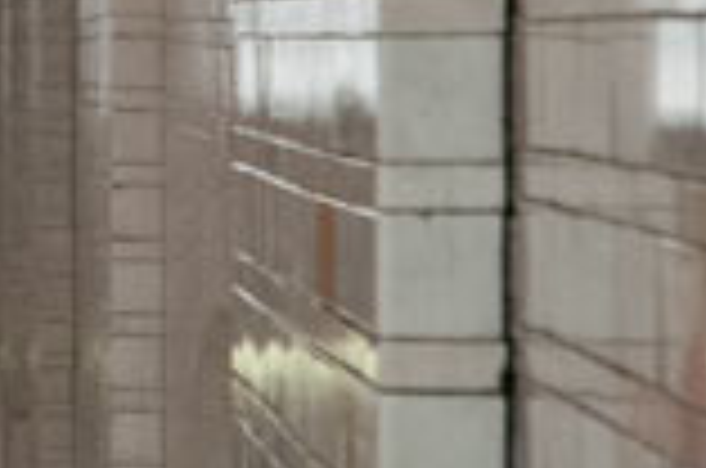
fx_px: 6733
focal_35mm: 344
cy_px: -313
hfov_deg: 5.9
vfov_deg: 4.0
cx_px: -580
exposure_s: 1/160
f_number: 4.5
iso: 2200
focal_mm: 62
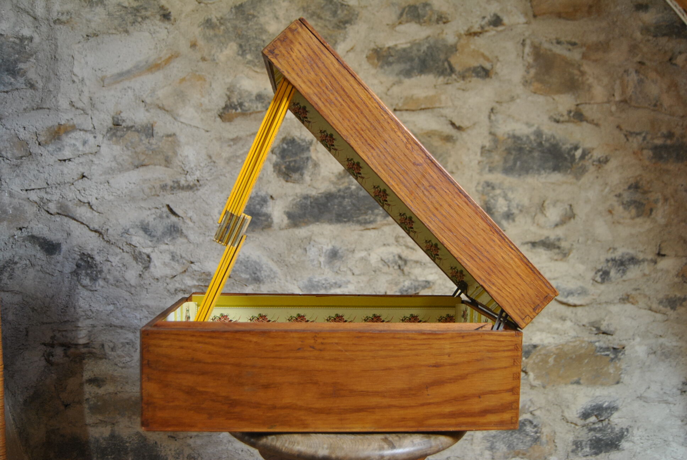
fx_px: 631
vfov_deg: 40.1
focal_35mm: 33
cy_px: 230
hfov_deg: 57.2
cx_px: 344
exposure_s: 1/30
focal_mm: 22
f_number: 3.5
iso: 500
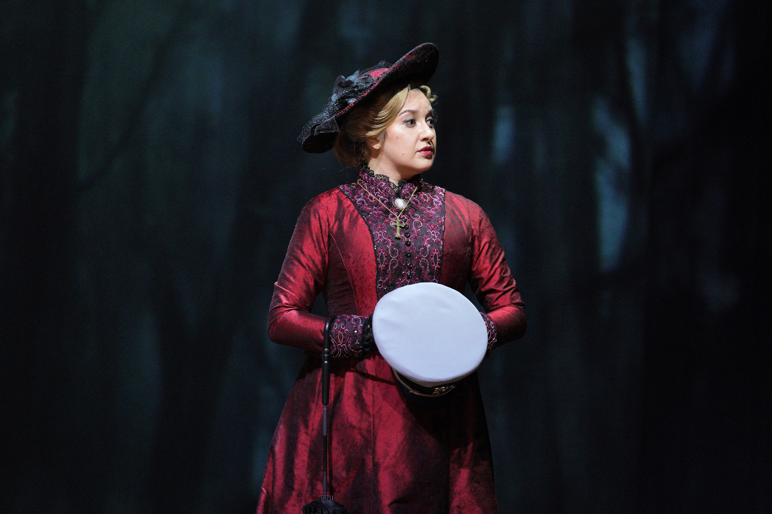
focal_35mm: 198
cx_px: 386
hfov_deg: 10.4
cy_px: 257
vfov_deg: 6.9
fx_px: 4246
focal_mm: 198
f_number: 4.5
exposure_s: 1/100
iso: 4000
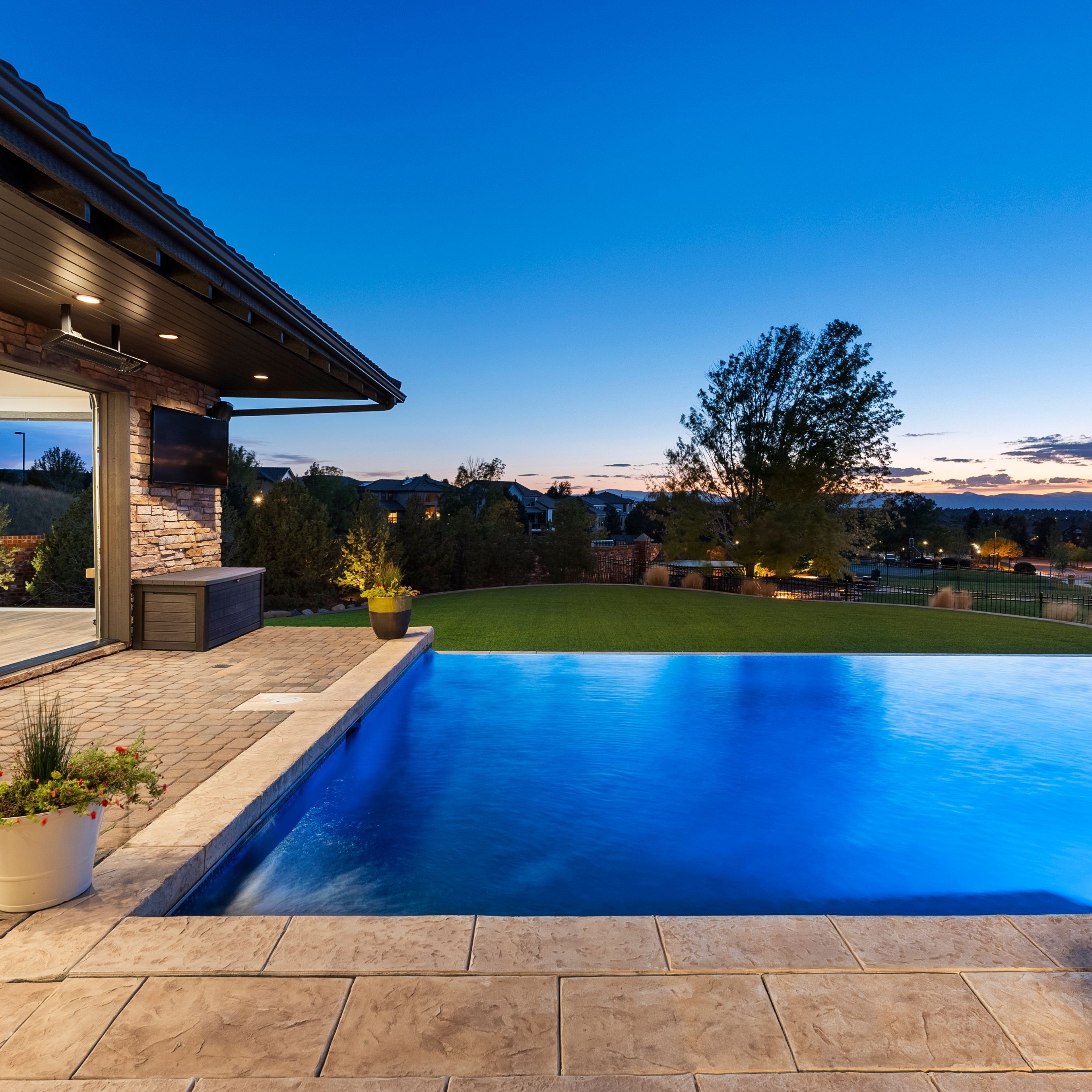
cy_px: 531
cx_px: 572
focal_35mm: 22
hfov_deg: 70.8
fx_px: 768
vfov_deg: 70.8
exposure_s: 1.3
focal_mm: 16.4
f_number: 5.6
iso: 250
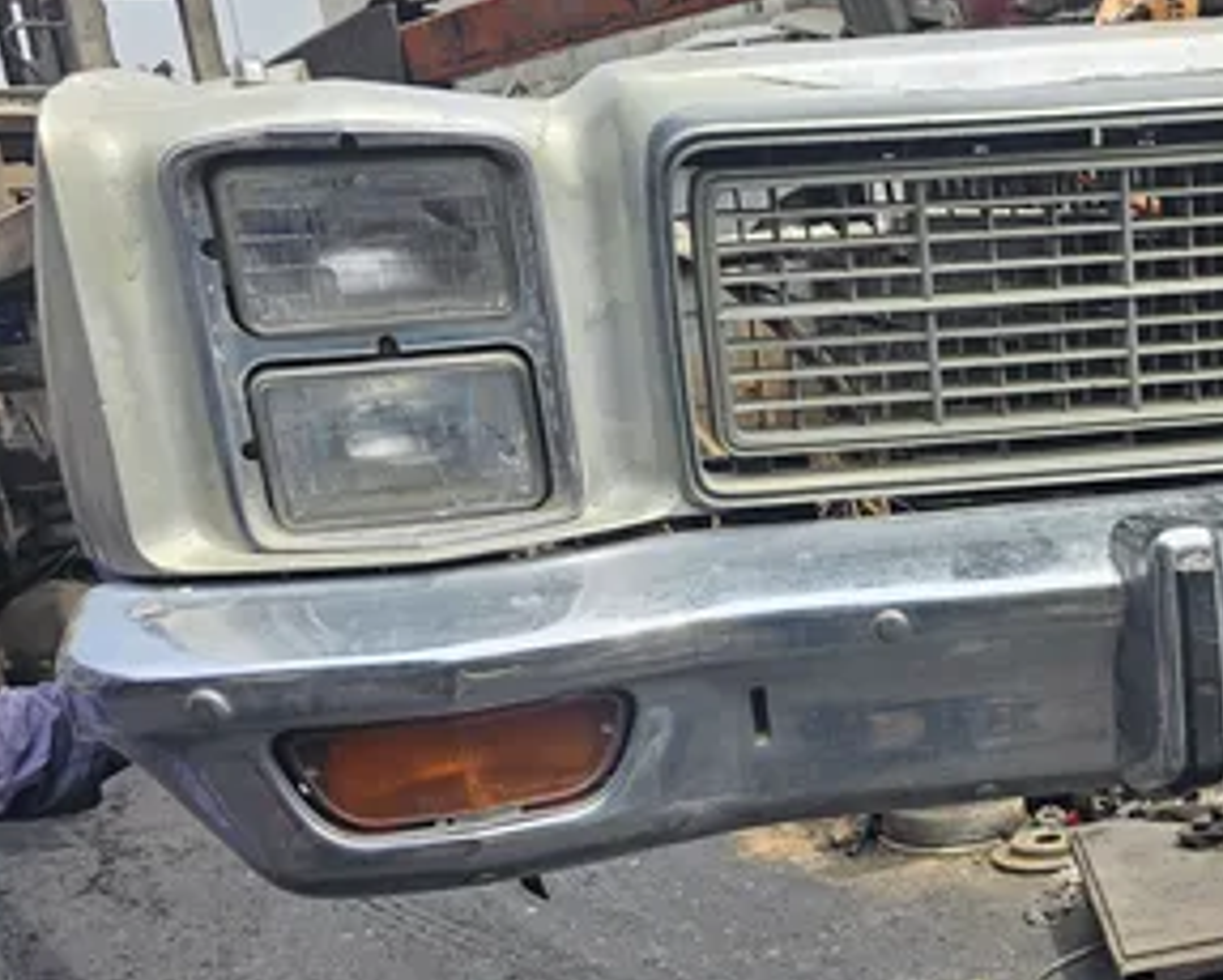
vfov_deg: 30.0
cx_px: 1317
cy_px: 660
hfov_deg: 33.1
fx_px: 1811
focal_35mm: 50
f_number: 1.7
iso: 10
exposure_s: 1/426
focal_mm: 6.3
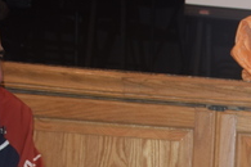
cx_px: 442
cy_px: 297
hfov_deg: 9.9
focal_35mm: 197
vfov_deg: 6.8
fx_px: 1373
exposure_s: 1/60
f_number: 4
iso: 400
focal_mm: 32
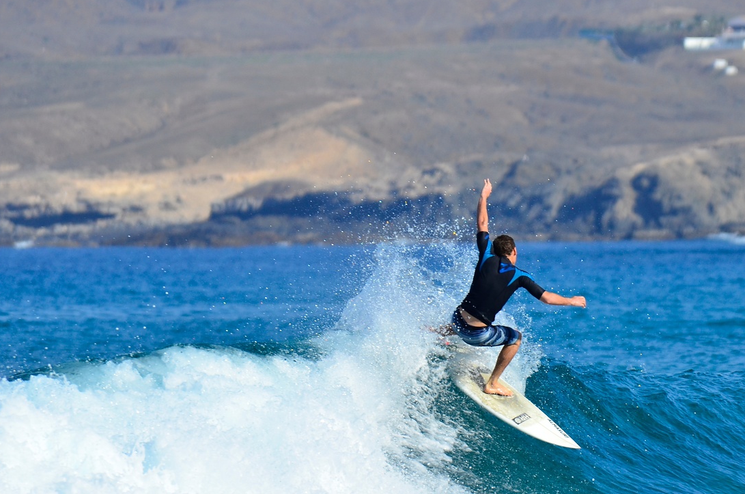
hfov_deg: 2.5
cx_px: 526
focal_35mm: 814
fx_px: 16813
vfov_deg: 1.7
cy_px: 342
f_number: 6.3
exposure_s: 1/1250
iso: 200
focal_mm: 370
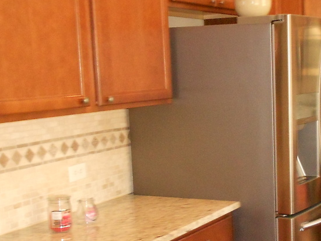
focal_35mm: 68
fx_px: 630
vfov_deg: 21.5
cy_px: 165
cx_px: 247
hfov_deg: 28.1
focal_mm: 4.6
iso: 320
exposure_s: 1/25
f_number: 3.2
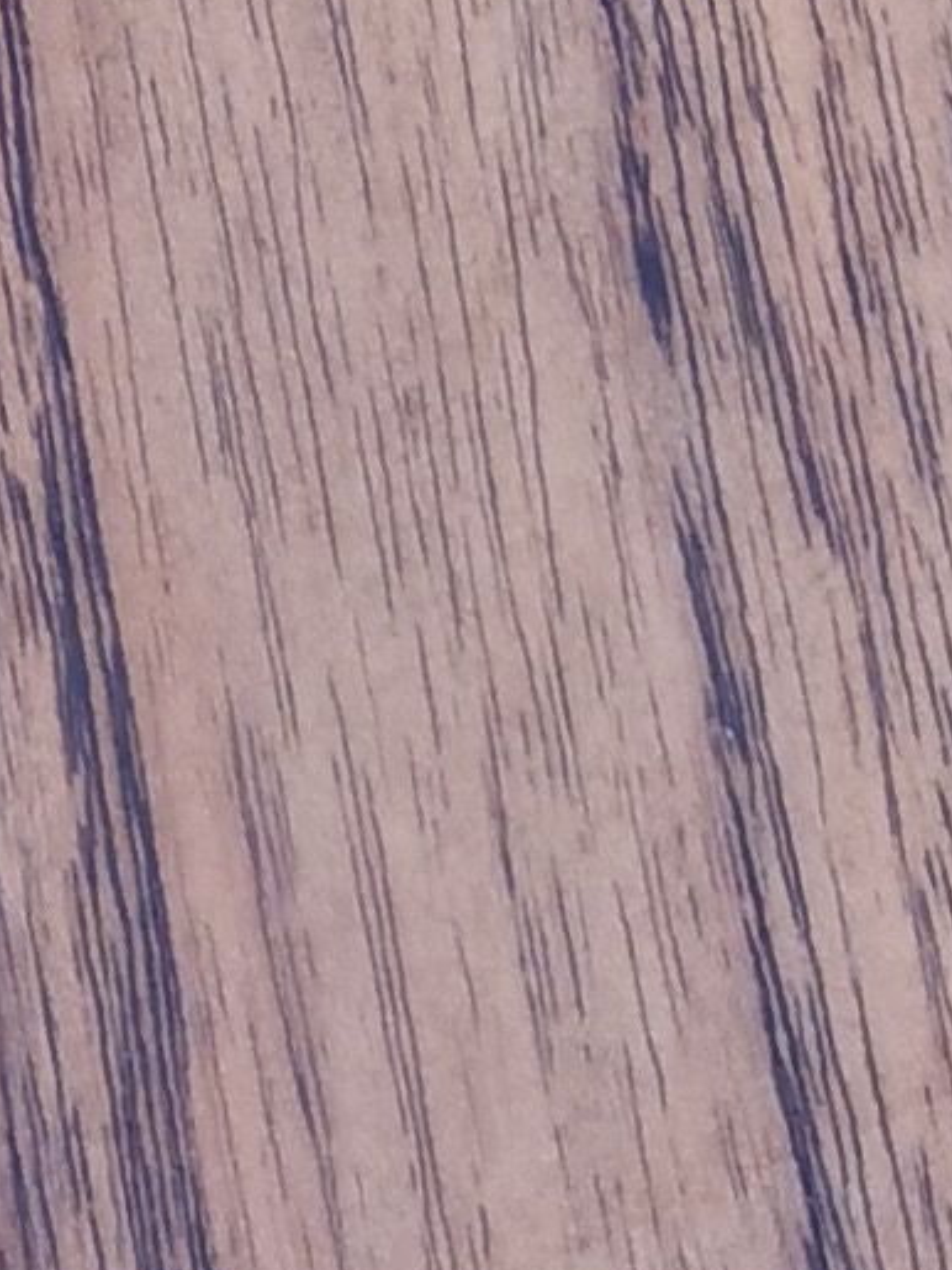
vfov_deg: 8.6
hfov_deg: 7.0
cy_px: -1928
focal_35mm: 208
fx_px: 7630
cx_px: -496
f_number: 1.8
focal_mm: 3.95
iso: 50
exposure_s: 1/173
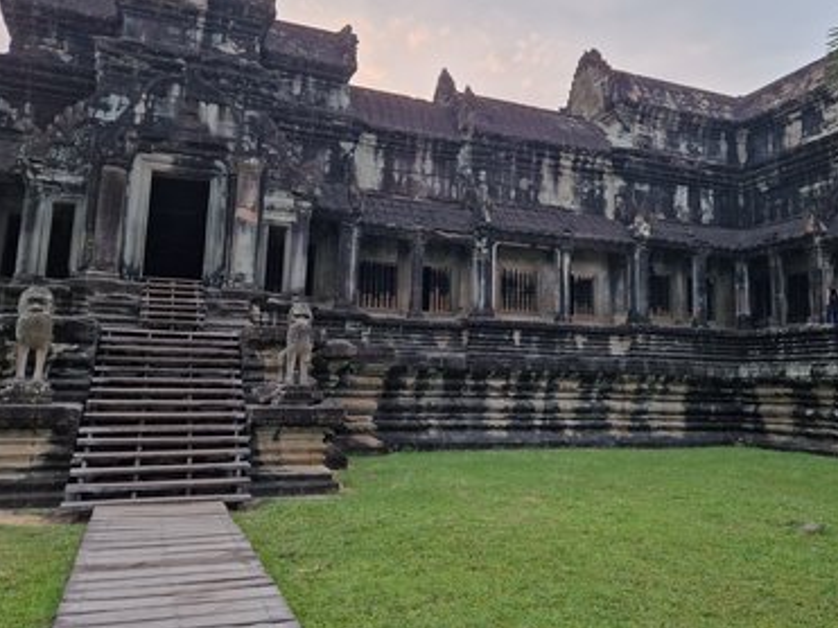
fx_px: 750
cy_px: 261
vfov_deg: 45.2
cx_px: 508
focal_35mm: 31
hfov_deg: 57.8
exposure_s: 1/180
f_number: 1.8
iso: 125
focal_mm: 5.4
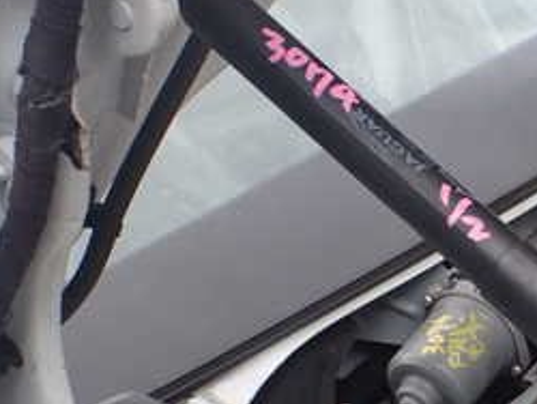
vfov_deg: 20.3
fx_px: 1118
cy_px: 320
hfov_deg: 25.7
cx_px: 537
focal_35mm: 72
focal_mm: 5.4
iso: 100
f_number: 3.2
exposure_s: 1/200
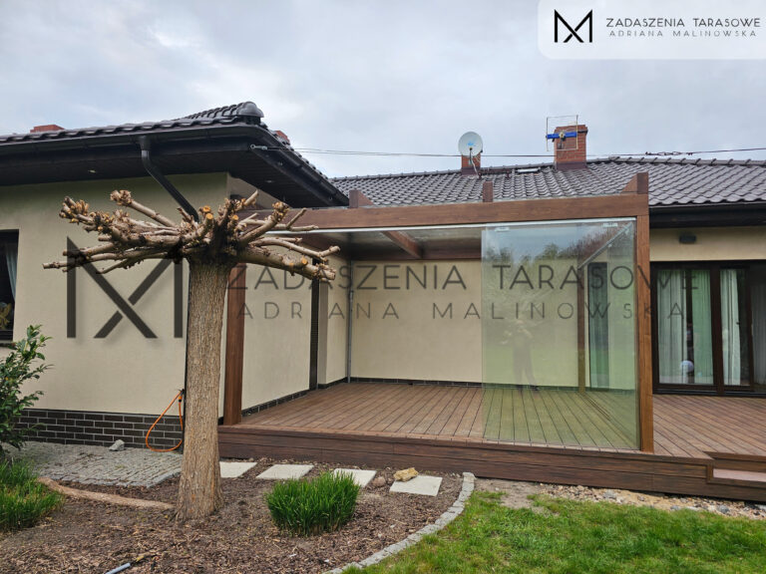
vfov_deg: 58.9
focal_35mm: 23
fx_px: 509
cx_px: 383
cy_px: 287
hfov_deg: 73.9
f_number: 1.7
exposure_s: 1/232
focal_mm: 6.3
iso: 10
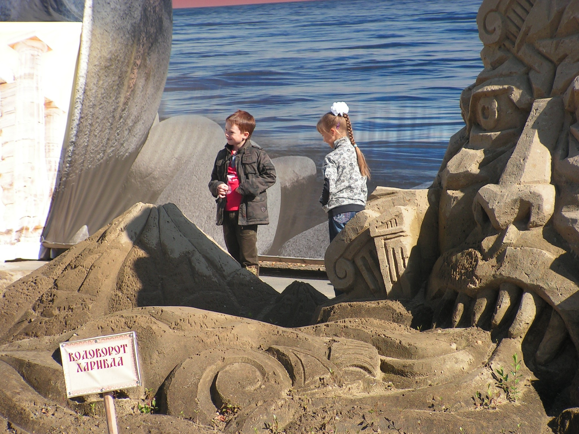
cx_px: 290
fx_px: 2659
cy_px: 217
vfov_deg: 9.3
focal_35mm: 159
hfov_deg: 12.4
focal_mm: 26.5
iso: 64
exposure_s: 1/640
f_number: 3.4
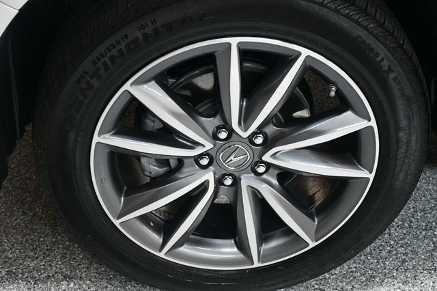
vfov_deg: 22.6
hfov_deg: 33.4
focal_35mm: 60
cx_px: 218
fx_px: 728
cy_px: 146
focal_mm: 40
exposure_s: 1/80
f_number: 4.5
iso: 3200
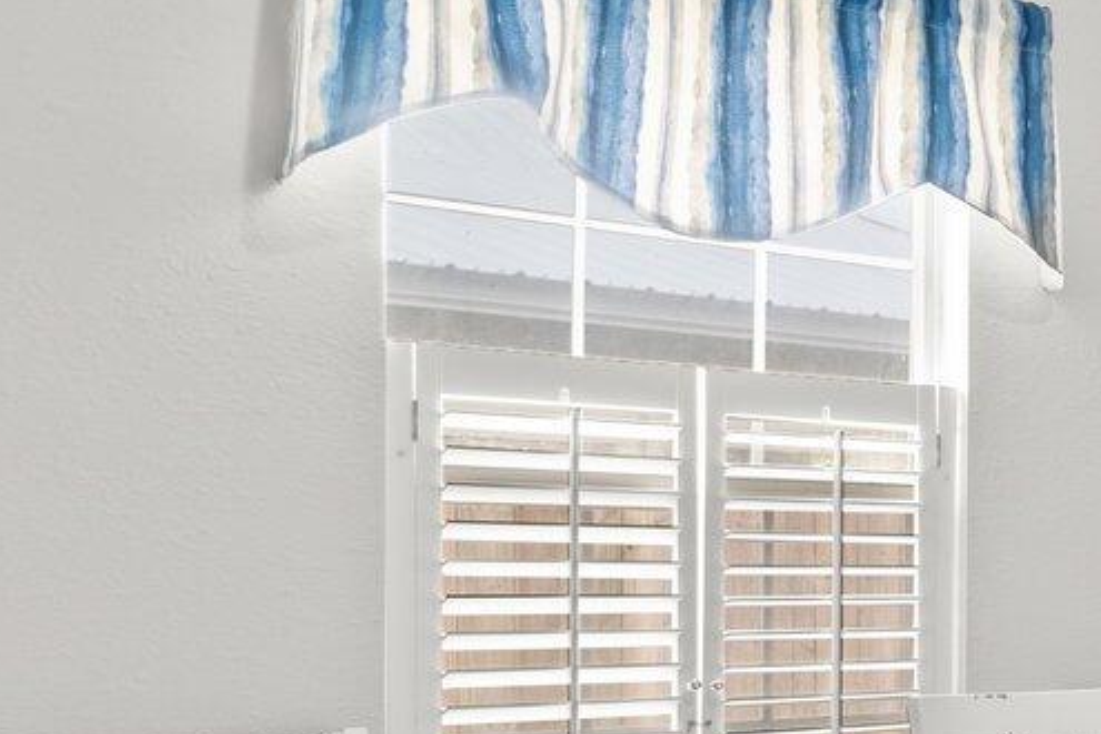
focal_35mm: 62
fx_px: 1896
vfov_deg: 21.7
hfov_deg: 21.6
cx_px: 1957
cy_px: 575
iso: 400
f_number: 9
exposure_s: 4
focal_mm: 10
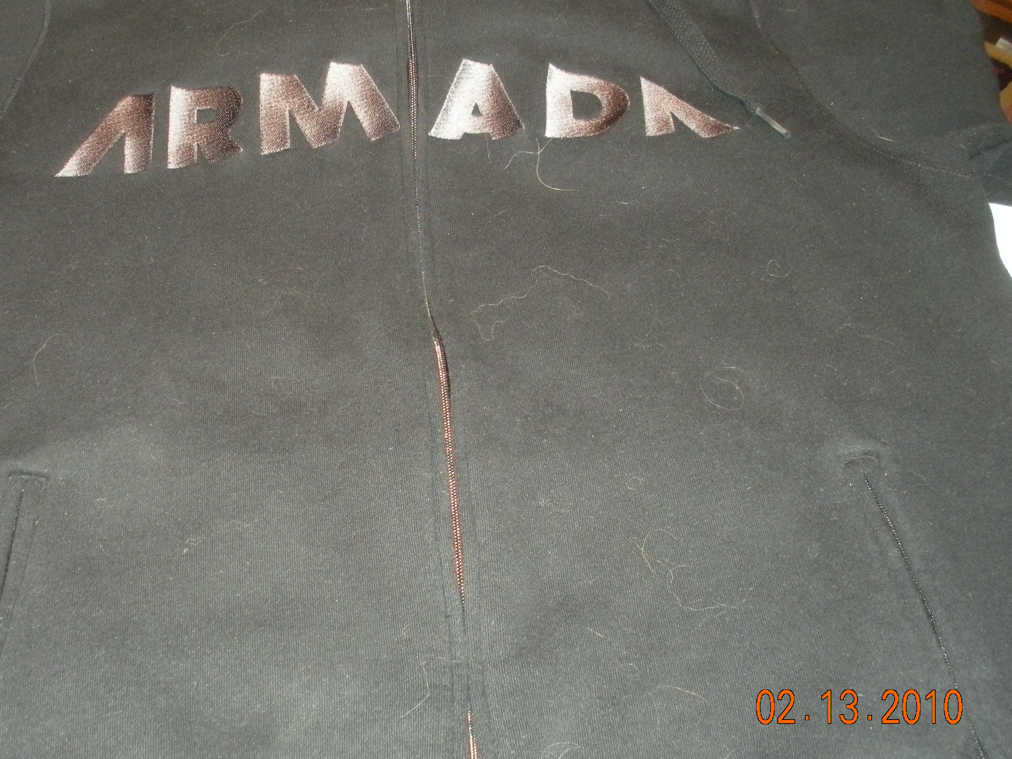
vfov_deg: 30.8
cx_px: 367
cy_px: 304
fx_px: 1374
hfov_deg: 40.1
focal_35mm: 47
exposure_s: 1/60
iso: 400
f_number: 3.5
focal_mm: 6.3
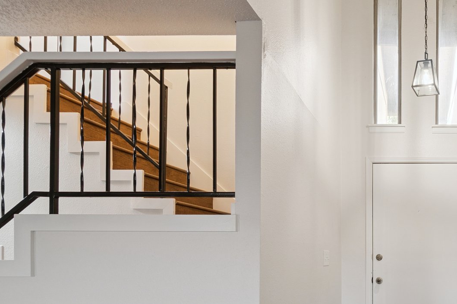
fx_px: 368
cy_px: 252
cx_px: 411
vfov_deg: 42.5
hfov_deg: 55.3
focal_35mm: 29
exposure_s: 1/10
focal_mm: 10
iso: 200
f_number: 6.3
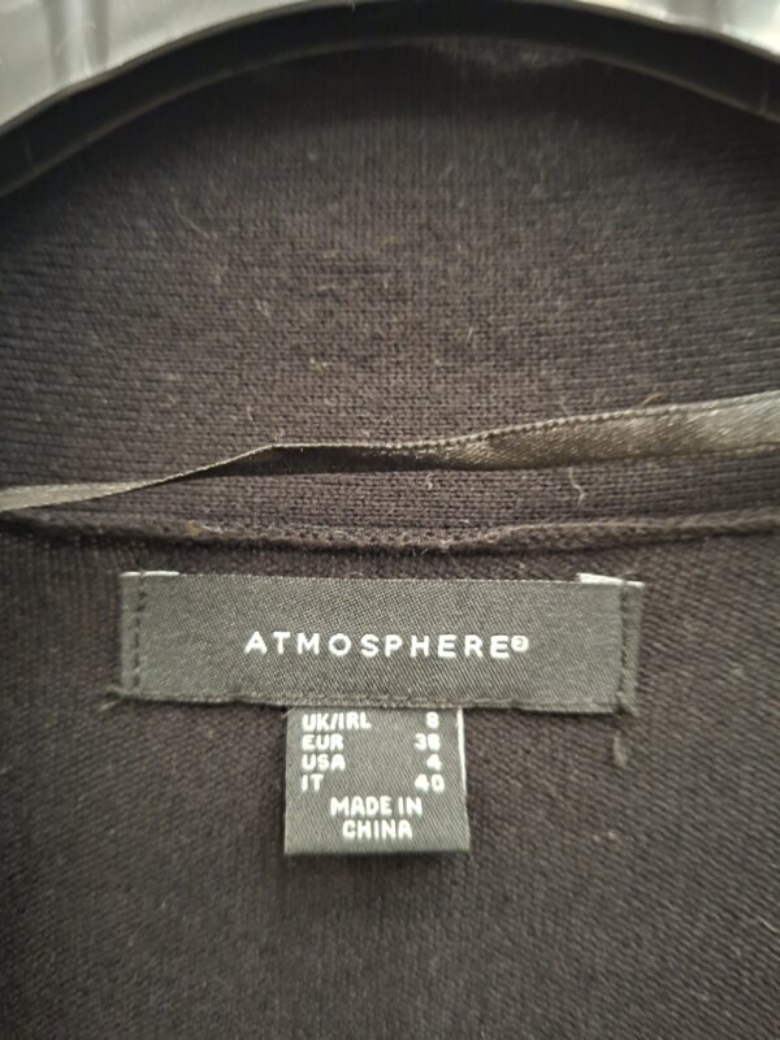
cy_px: 520
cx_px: 390
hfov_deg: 58.9
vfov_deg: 73.9
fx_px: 691
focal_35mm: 23
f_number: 1.8
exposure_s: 1/20
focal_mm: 5.54
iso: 1000
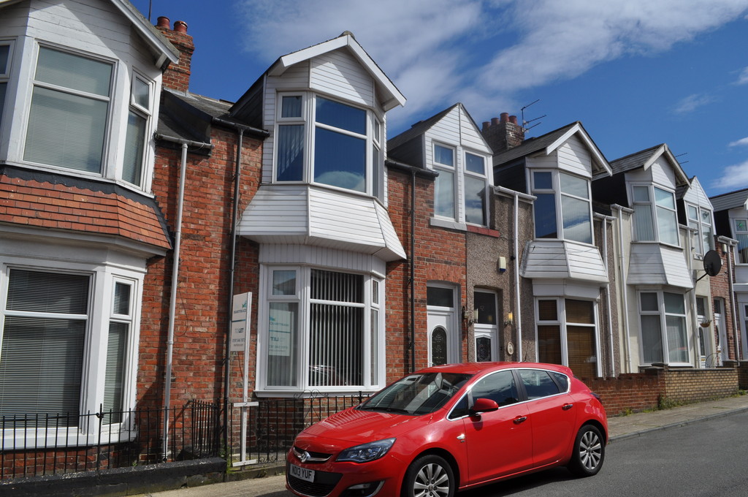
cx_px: 374
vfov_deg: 47.8
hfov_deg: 67.4
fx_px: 560
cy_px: 248
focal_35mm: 27
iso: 200
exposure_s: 1/500
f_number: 11
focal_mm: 18
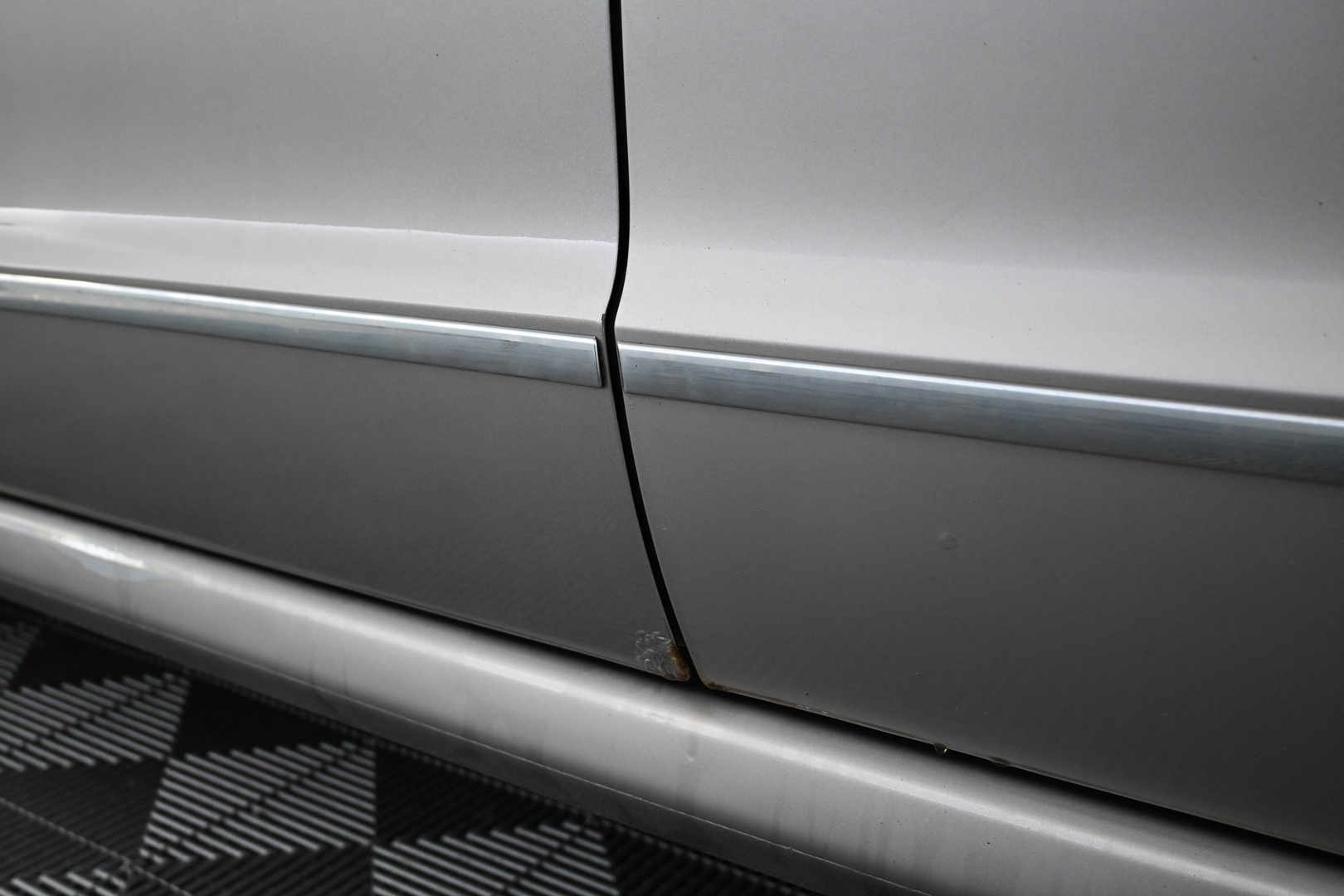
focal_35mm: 36
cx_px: 672
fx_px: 1344
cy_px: 448
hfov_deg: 53.1
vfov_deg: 36.9
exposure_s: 1/40
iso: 900
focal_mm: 24
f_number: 4.2
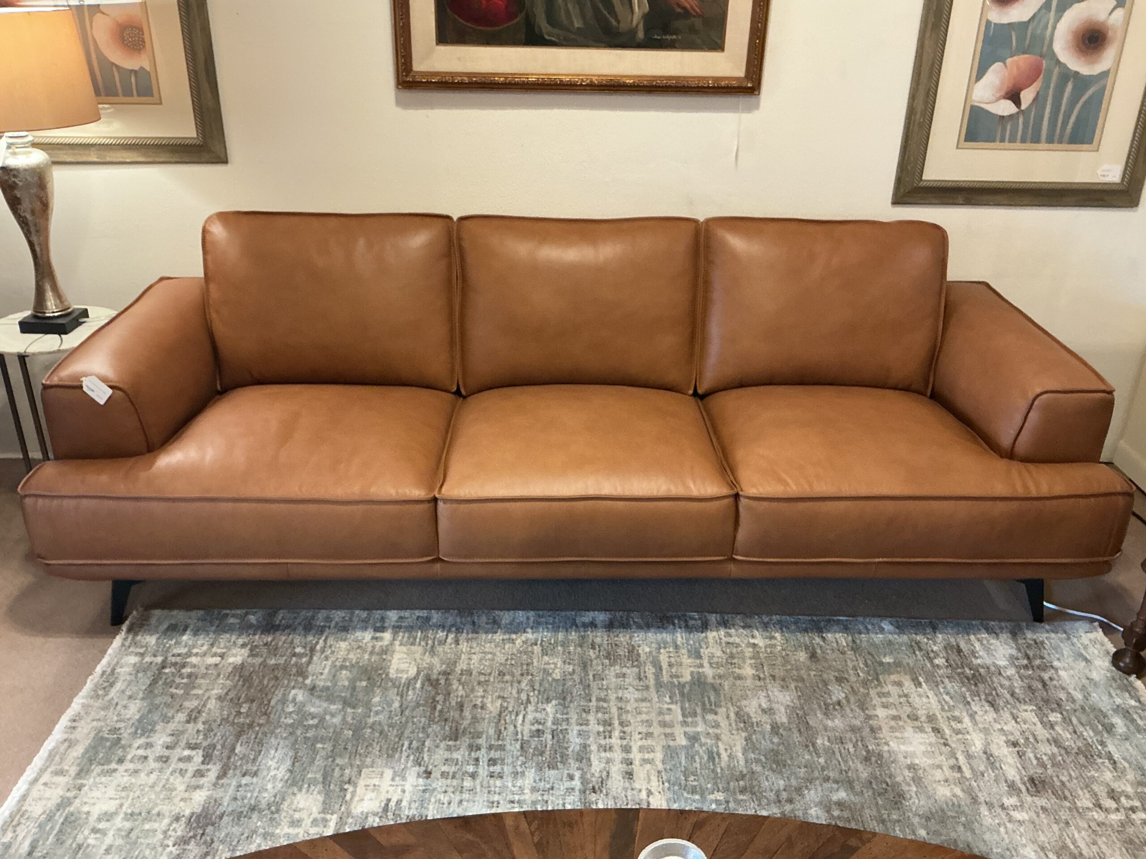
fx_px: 960
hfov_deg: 61.7
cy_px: 430
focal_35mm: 29
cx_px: 573
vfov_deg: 48.2
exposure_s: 1/60
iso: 250
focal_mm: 3
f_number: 1.8
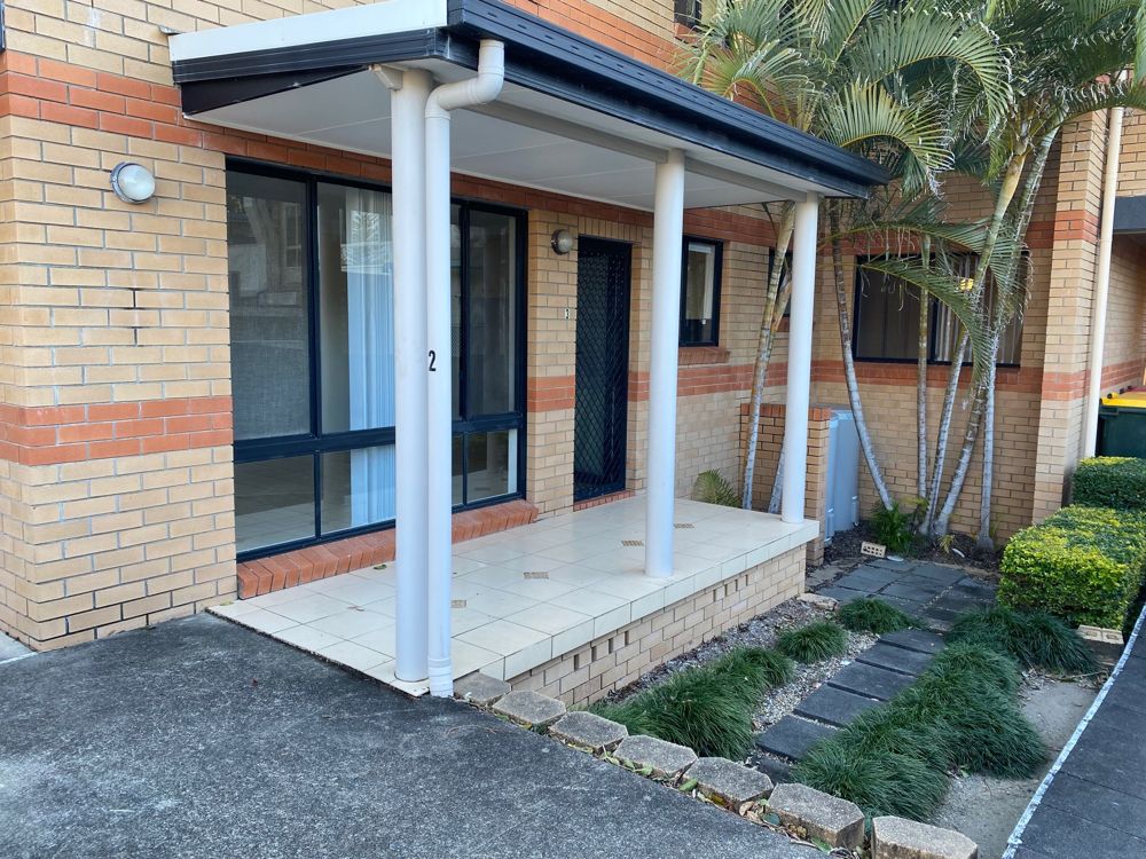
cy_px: 430
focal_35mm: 26
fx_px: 861
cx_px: 573
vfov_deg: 53.1
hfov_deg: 67.3
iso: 50
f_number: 1.8
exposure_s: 1/122
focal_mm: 4.25
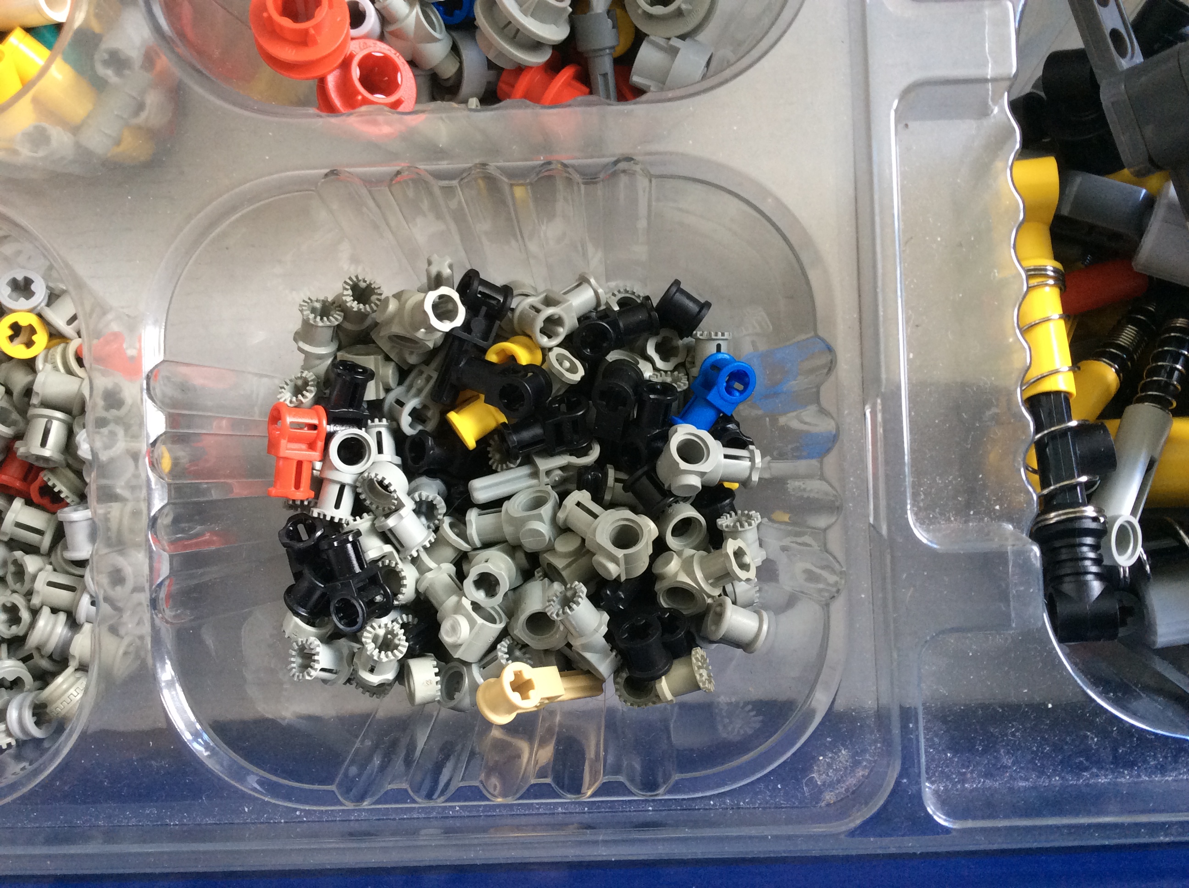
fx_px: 1132
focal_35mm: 33
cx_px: 594
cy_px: 444
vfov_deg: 42.8
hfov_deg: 55.4
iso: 80
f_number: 2.4
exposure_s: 1/24
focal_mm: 3.3
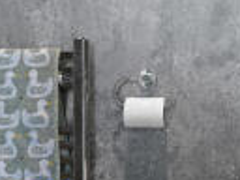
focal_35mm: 61
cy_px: 68
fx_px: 423
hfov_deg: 30.7
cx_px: 201
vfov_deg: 24.0
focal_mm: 17
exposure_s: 1/6
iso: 100
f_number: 4
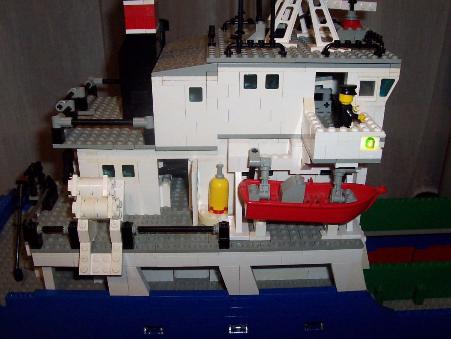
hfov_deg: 50.1
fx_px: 482
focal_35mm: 37
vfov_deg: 38.7
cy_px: 170
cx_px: 226
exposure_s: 1/60
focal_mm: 5.6
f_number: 2.8
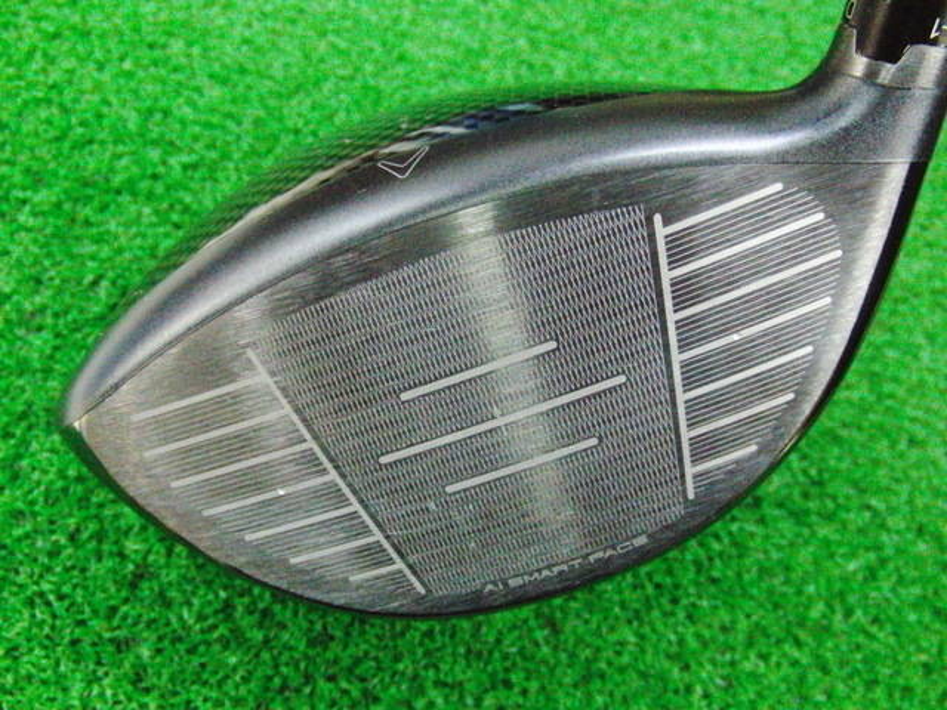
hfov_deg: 50.1
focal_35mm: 37
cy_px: 355
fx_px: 1012
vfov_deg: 38.7
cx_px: 474
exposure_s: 1/125
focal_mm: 6.42
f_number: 3.6
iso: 3200
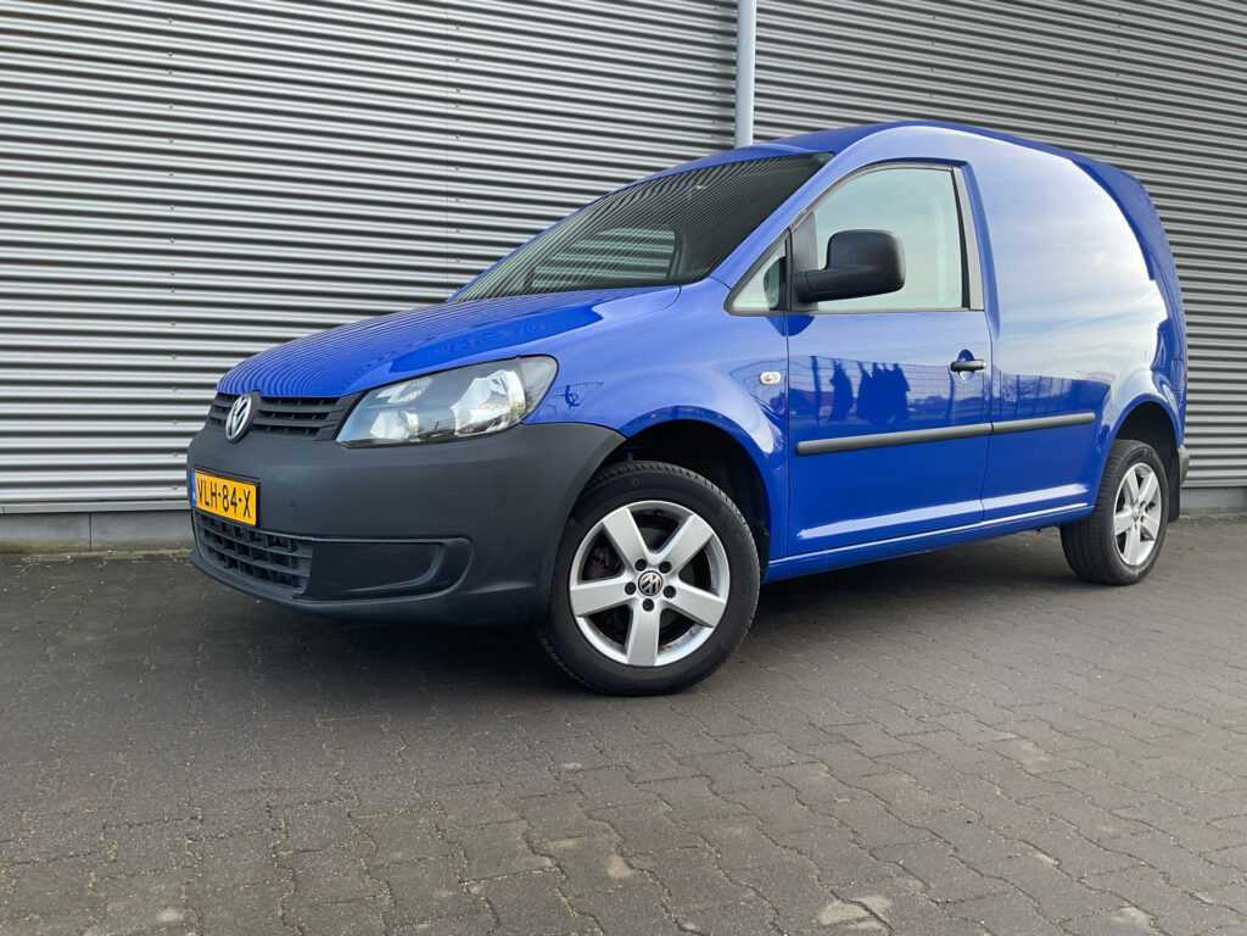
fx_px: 1045
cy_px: 468
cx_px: 624
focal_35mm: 29
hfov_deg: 61.7
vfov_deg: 48.2
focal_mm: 3
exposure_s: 1/139
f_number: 1.8
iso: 16
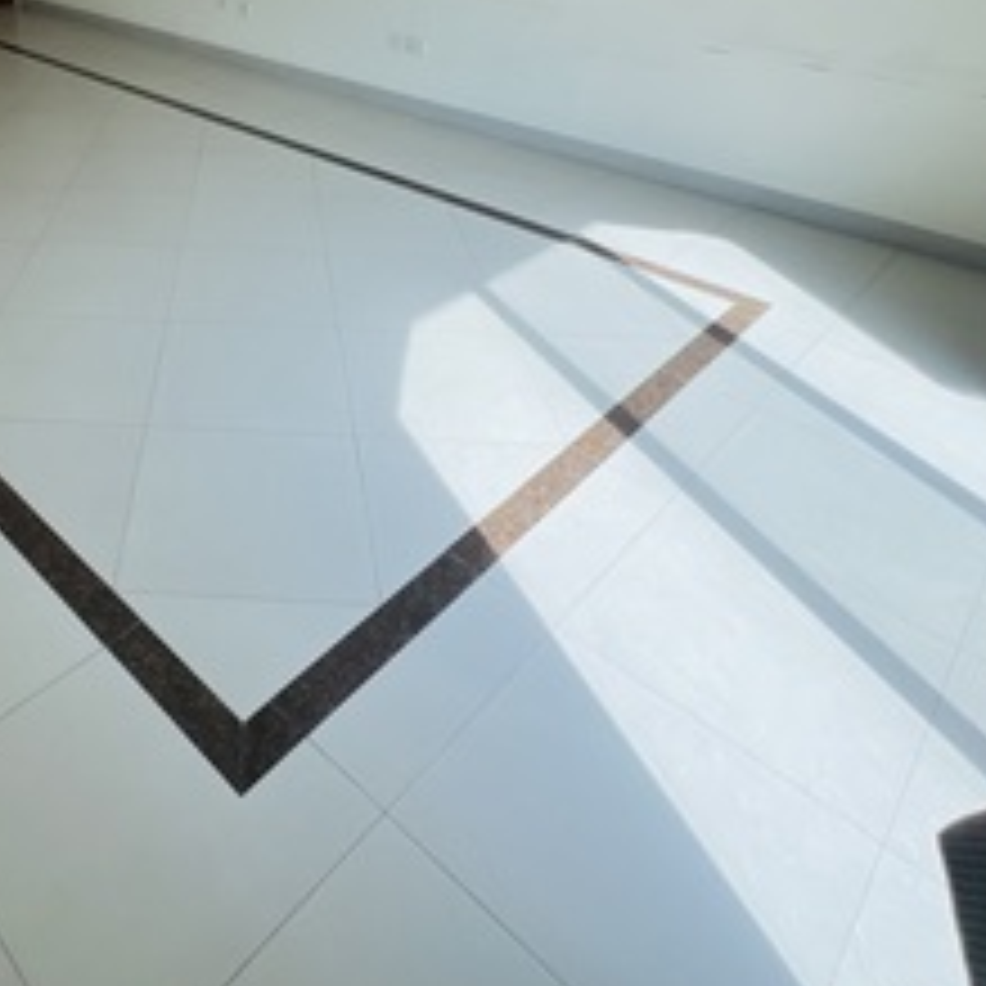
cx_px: 209
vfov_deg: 63.0
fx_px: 773
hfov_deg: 60.3
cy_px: 308
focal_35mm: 24
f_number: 1.8
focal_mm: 1.57
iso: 32
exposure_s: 1/99
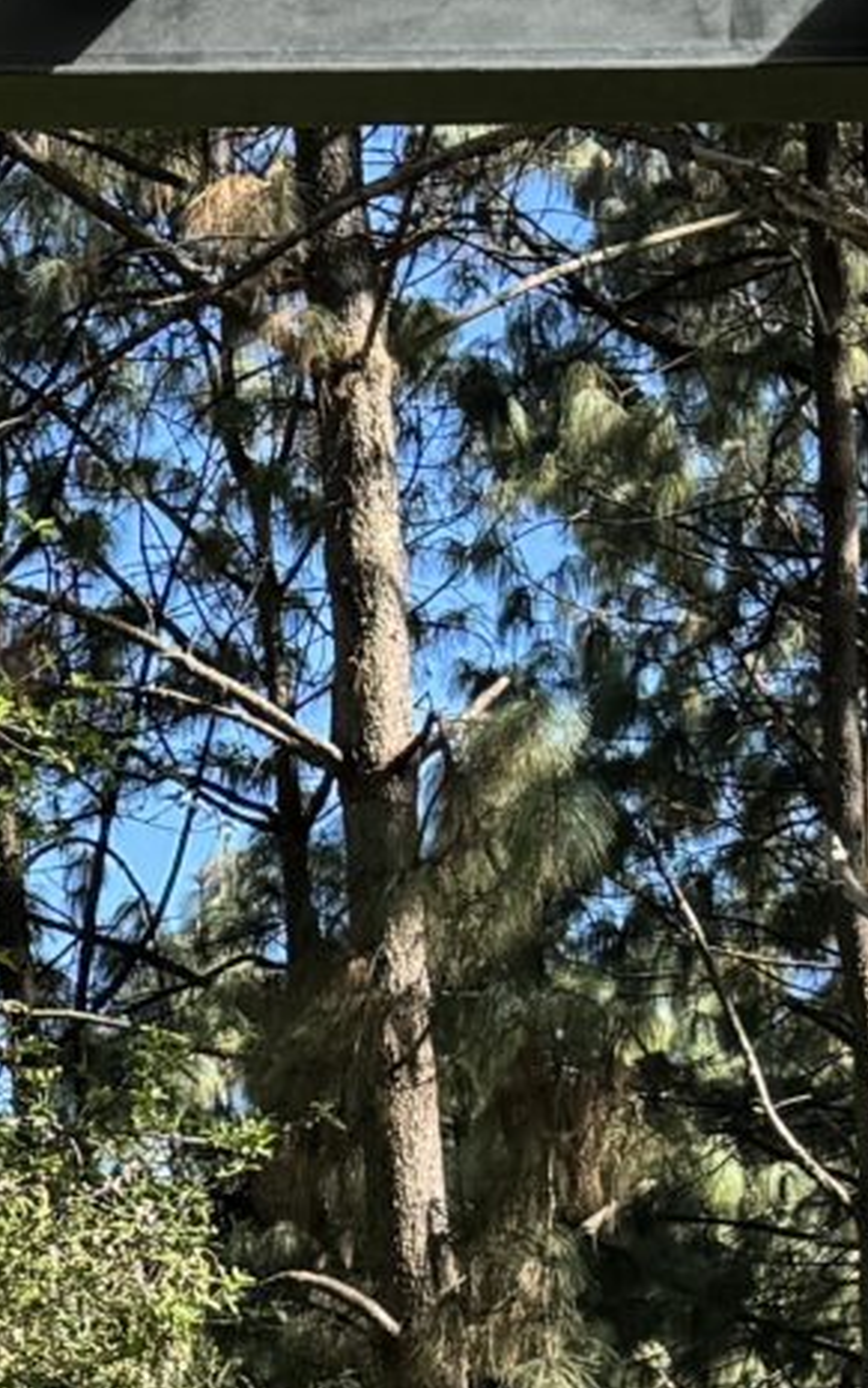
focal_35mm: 140
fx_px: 5294
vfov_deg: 13.9
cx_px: -1116
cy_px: 2176
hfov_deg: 8.6
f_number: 1.78
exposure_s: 1/900
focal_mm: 6.86
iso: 80
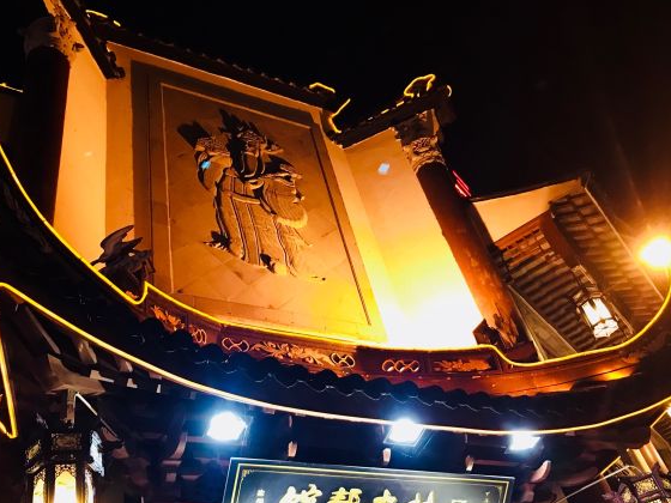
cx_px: 306
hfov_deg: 52.6
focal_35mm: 35
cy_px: 293
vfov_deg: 40.6
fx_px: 678
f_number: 1.8
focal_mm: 3.99
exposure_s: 1/11
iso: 100
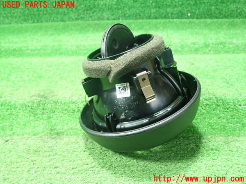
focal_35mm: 30
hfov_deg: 60.0
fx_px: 213
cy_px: 92
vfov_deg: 46.8
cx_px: 123
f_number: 2.3
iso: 800
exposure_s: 1/60
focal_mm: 5.5
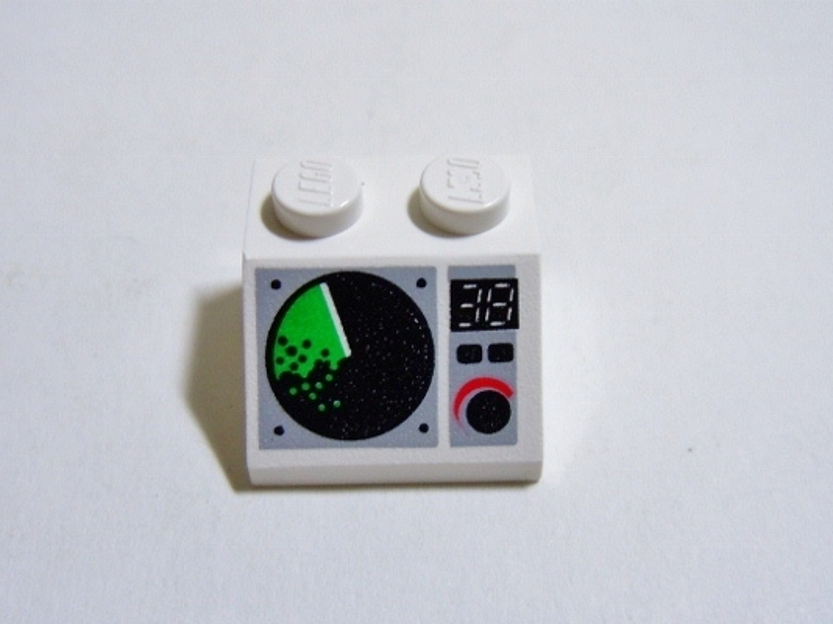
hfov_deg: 60.0
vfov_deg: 46.8
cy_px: 312
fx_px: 722
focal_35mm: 30
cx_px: 416
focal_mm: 5.4
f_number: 3.5
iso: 200
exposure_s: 1/25
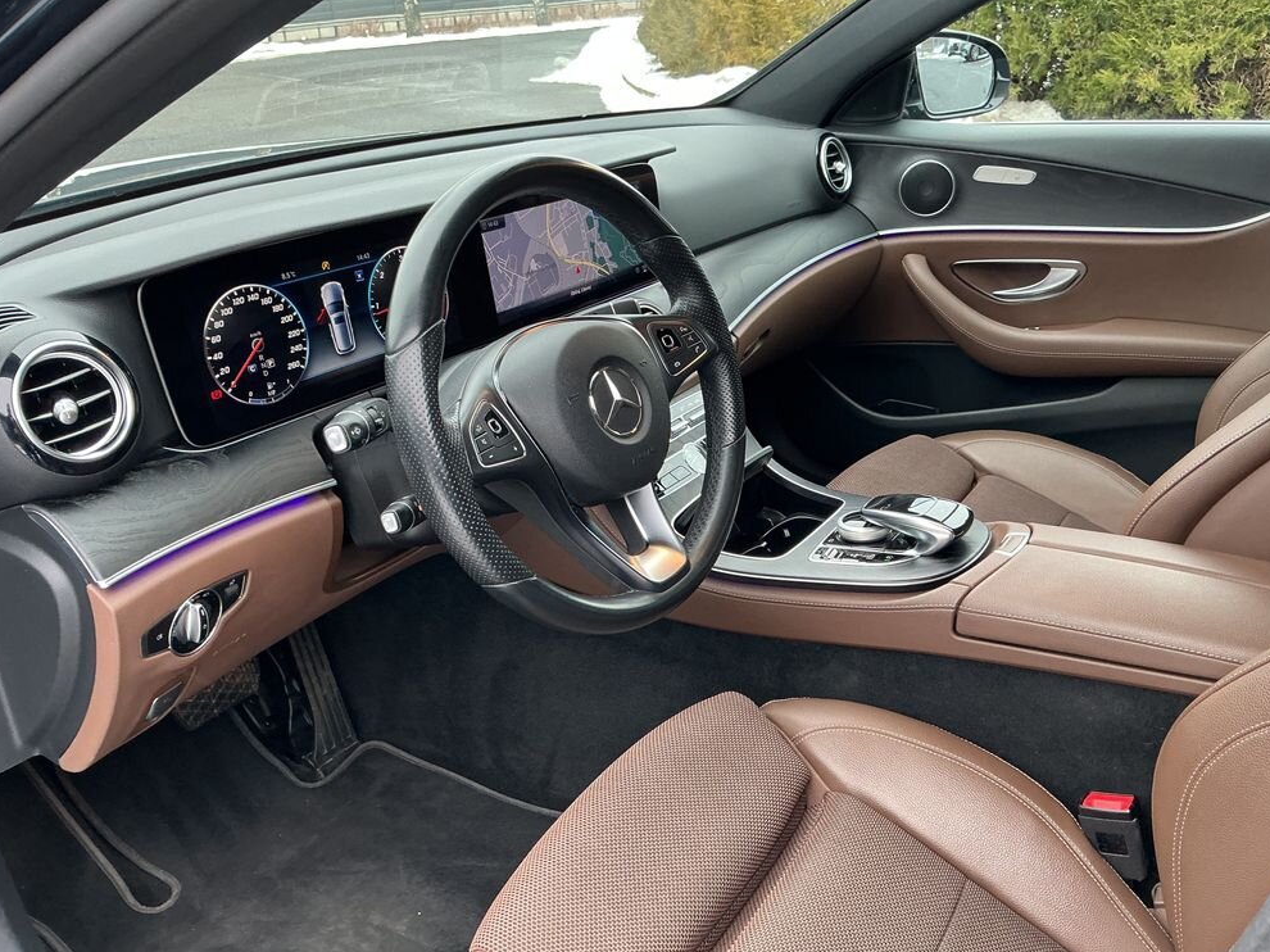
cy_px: 490
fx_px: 1100
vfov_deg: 46.8
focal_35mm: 30
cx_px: 650
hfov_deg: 60.0
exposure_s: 1/60
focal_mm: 3
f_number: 1.8
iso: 64
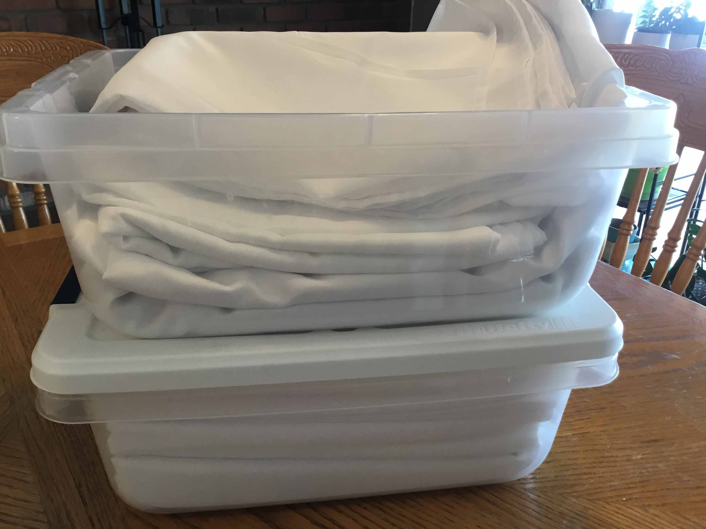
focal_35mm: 31
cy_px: 264
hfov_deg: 58.4
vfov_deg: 45.4
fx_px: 632
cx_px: 353
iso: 50
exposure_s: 1/30
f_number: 2.4
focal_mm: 3.3
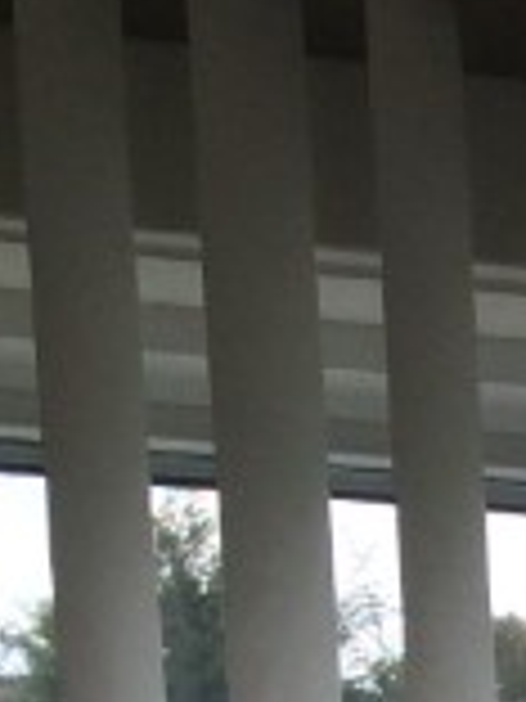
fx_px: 3991
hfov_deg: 7.0
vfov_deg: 8.4
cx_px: 1362
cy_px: 2124
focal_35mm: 197
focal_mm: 4.12
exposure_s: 1/494
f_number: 2.2
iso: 32
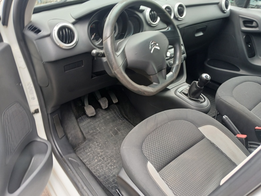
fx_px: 196
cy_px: 98
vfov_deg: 53.1
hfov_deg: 67.3
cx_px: 130
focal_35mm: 26
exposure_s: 1/60
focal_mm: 3.98
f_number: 1.8
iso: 40
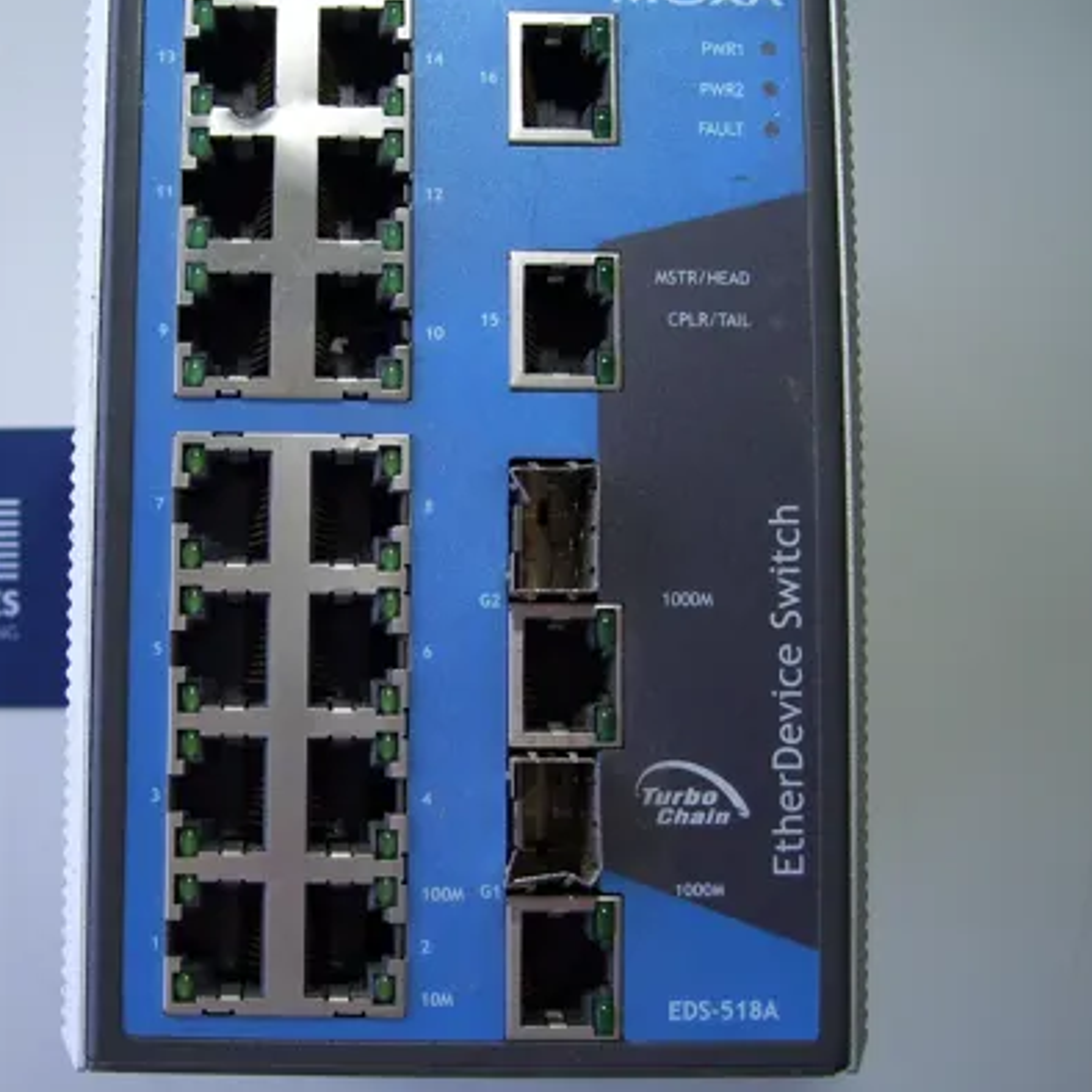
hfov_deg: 33.3
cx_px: 265
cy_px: 557
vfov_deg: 34.0
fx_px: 1785
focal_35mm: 50
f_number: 2.7
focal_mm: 6
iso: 80
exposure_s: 1/160
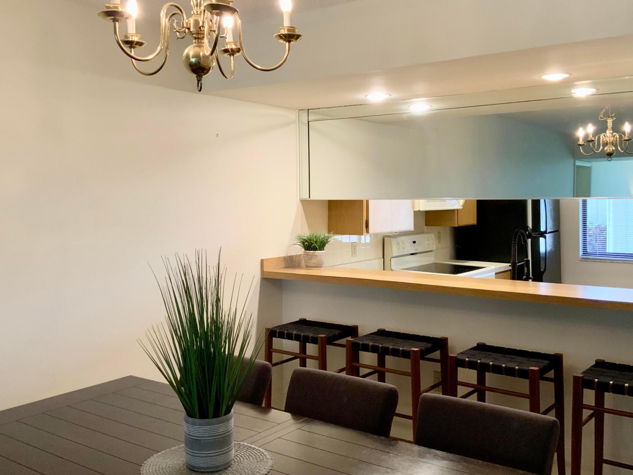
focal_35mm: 37
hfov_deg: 50.1
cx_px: 316
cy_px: 202
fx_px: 677
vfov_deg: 38.6
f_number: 1.8
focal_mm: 3
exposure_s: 1/60
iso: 125
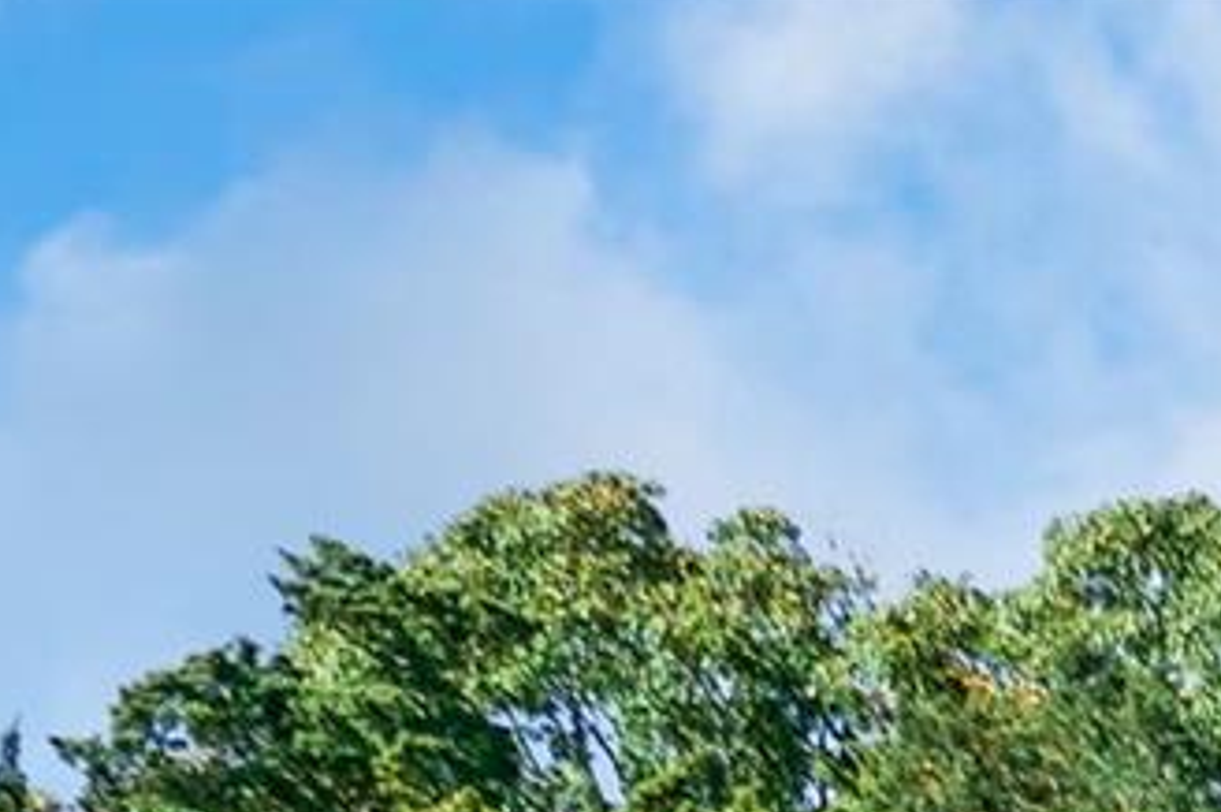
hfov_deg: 12.3
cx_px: 2364
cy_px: 2516
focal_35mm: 150
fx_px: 5082
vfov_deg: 7.8
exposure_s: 1/1600
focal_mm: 8.8
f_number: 3.2
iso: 125
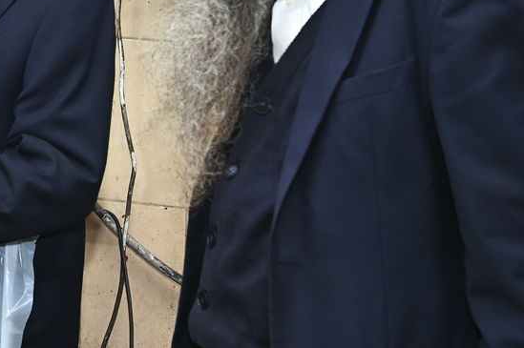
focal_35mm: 102
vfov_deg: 13.2
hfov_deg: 19.3
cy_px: 2
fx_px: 1483
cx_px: -28
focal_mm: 40
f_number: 5
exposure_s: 1/200
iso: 1600
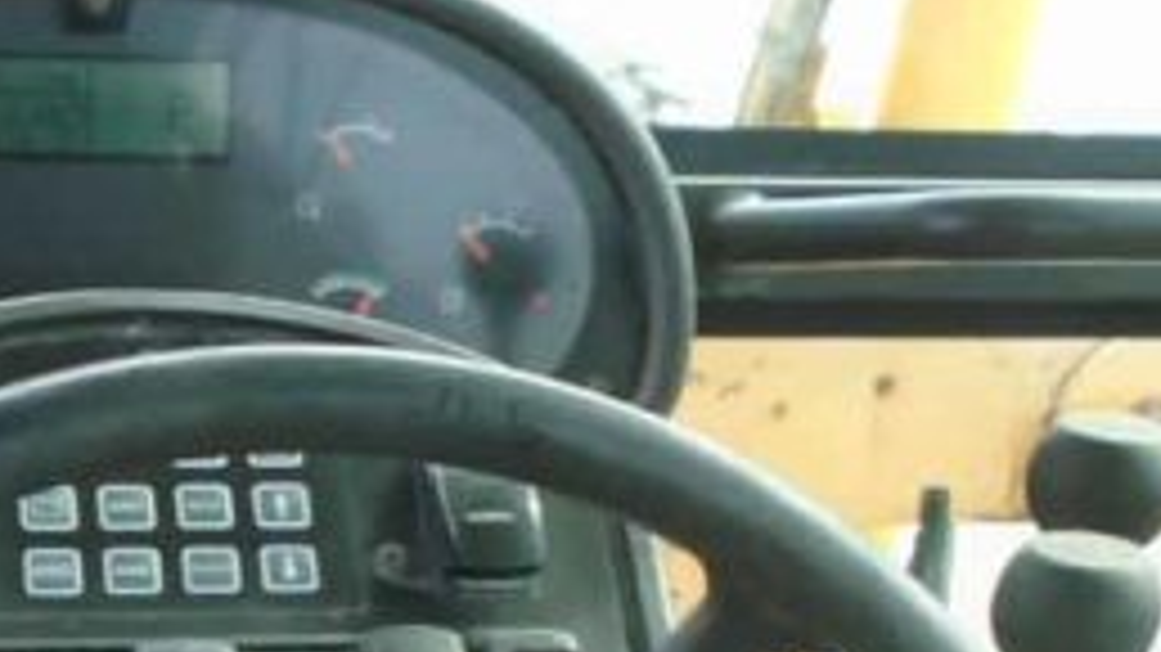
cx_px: 266
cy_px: 1088
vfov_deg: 12.7
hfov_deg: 23.9
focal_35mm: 88
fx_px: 2709
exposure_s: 1/160
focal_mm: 4.6
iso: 100
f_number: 3.2
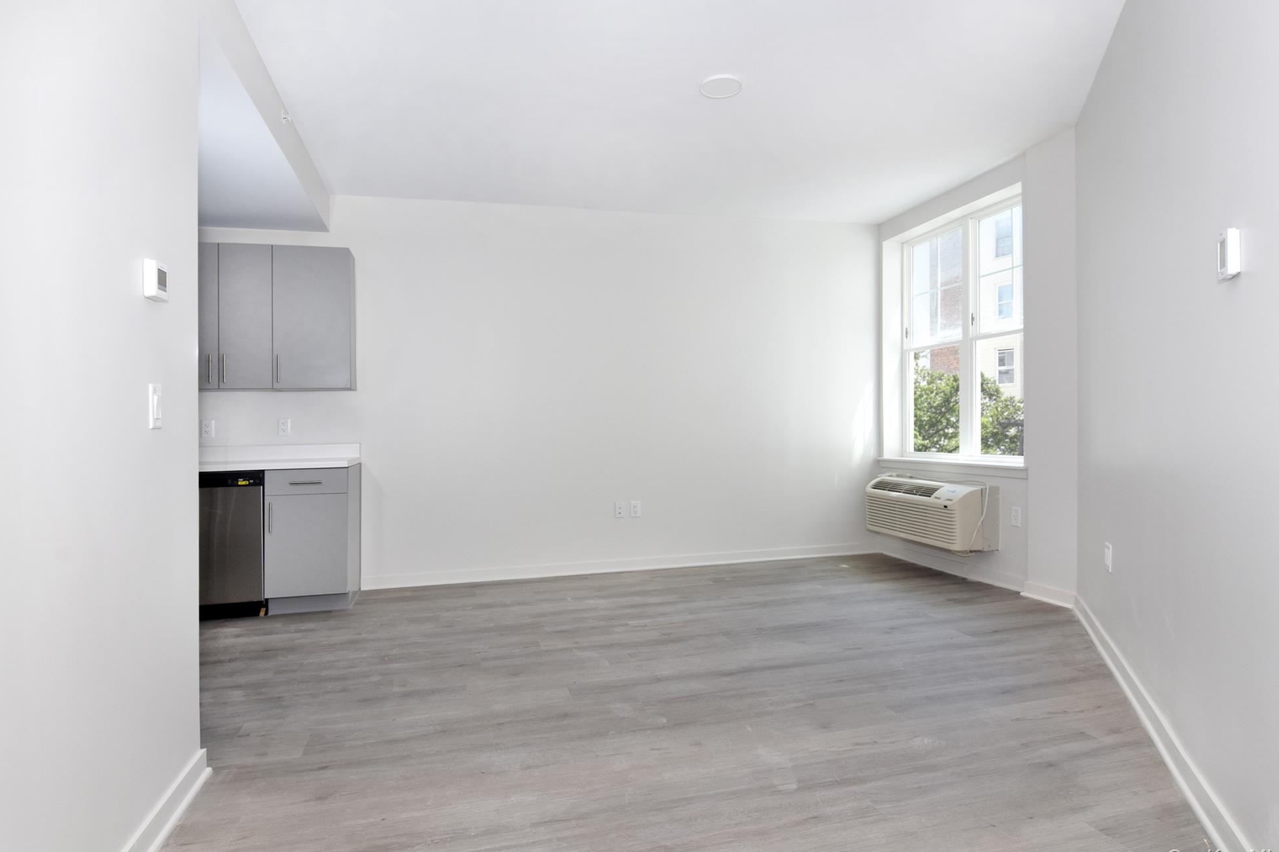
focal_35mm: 19
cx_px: 626
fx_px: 675
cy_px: 423
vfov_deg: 64.5
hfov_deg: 86.9
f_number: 11
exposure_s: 1/125
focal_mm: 12
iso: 500
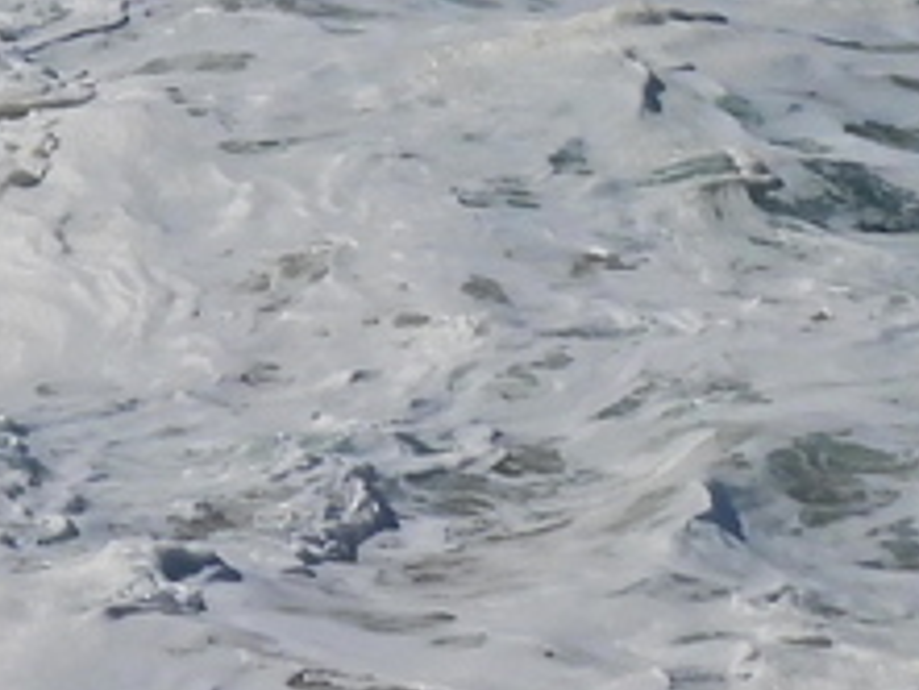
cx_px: -441
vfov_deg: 1.5
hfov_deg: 2.0
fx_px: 26111
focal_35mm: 983
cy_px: -1093
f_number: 7.1
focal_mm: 30.3
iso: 100
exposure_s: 1/1600
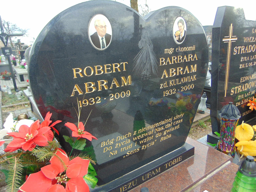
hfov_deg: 69.4
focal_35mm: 25
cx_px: 128
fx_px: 185
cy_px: 96
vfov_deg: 54.9
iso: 80
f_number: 3
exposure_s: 1/60
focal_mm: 4.5
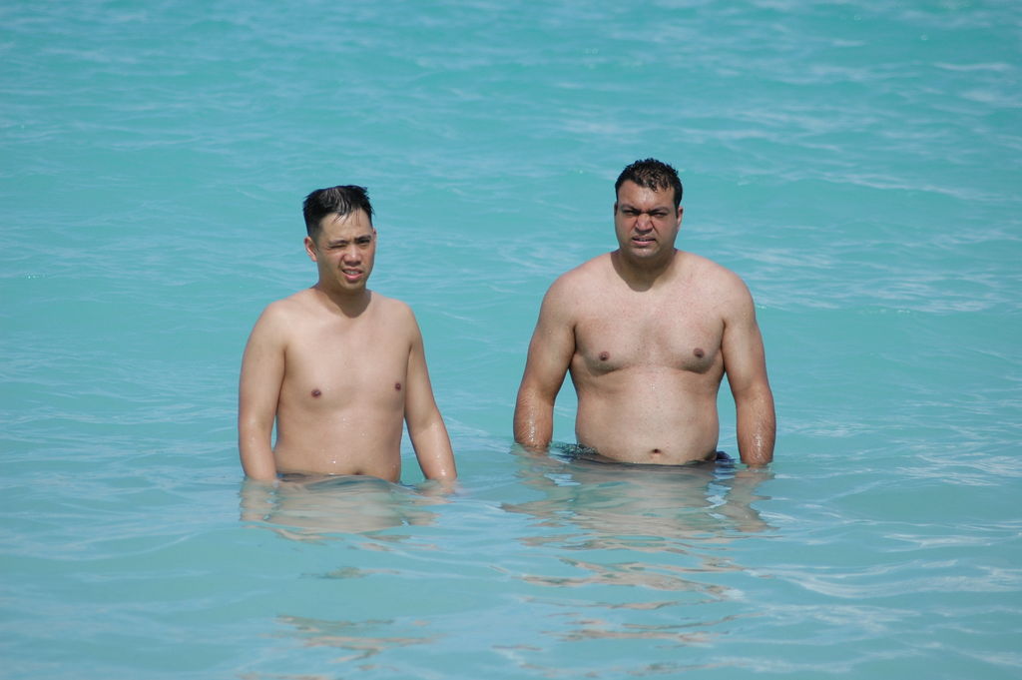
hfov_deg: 7.6
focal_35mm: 270
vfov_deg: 5.1
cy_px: 340
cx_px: 511
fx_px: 7659
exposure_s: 1/2000
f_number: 4.8
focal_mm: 180
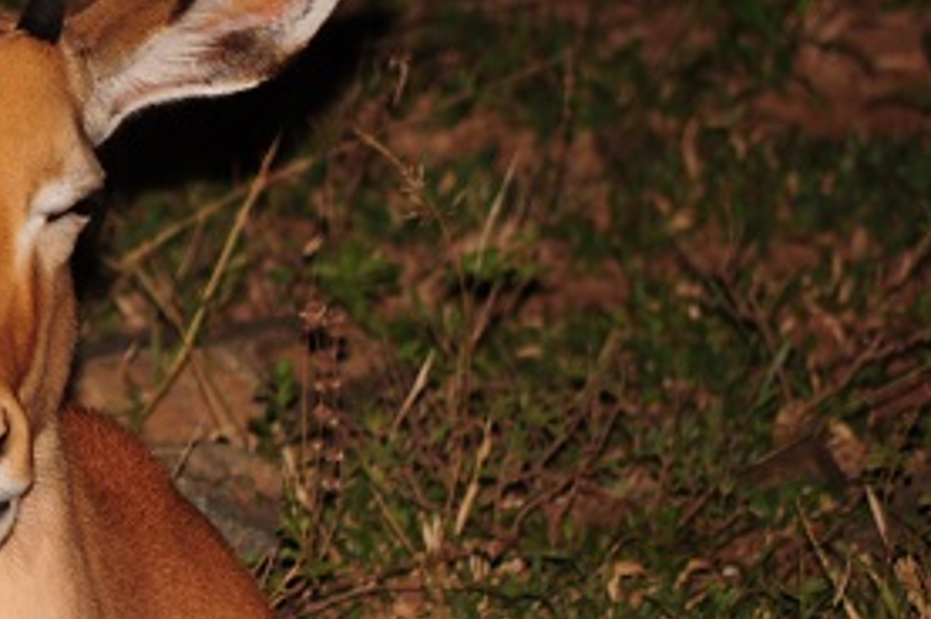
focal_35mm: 867
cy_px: 399
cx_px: -262
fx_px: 22395
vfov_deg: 1.6
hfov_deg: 2.4
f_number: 5.6
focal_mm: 200
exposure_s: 1/60
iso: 200
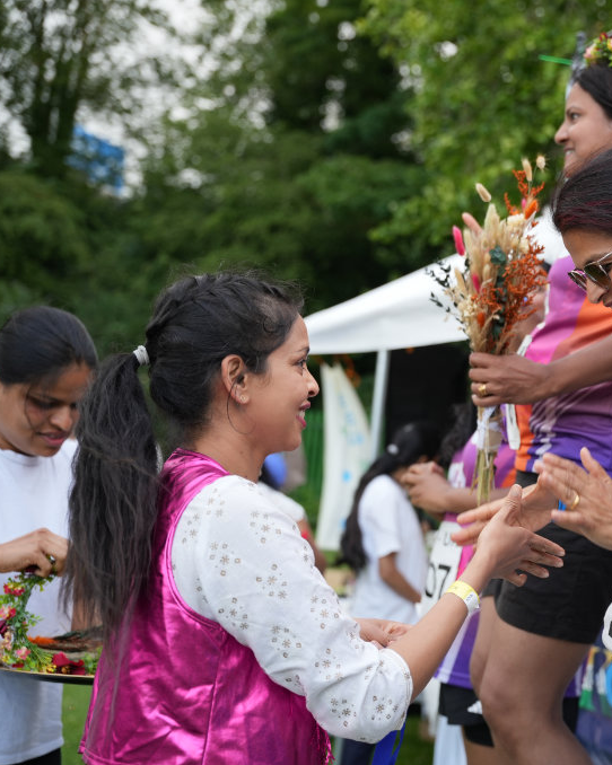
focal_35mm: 59
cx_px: 562
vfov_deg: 32.0
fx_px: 1333
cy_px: 383
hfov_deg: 25.0
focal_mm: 41.6
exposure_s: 1/400
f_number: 2.8
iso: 250
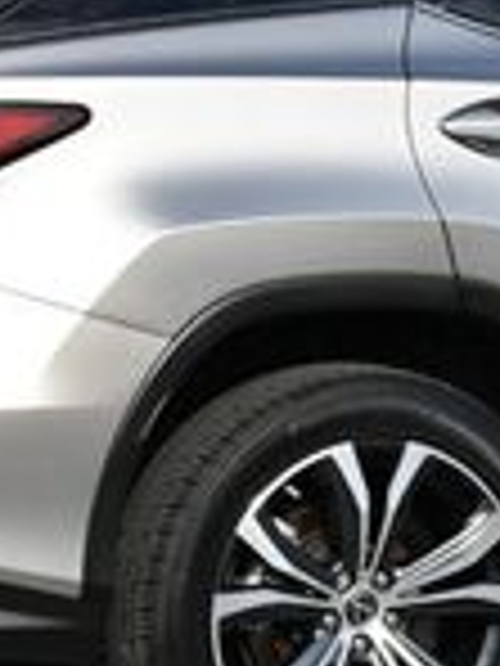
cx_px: 775
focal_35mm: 250
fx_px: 4815
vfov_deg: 7.9
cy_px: 18
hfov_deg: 5.9
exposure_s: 1/250
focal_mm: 30
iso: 110
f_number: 8
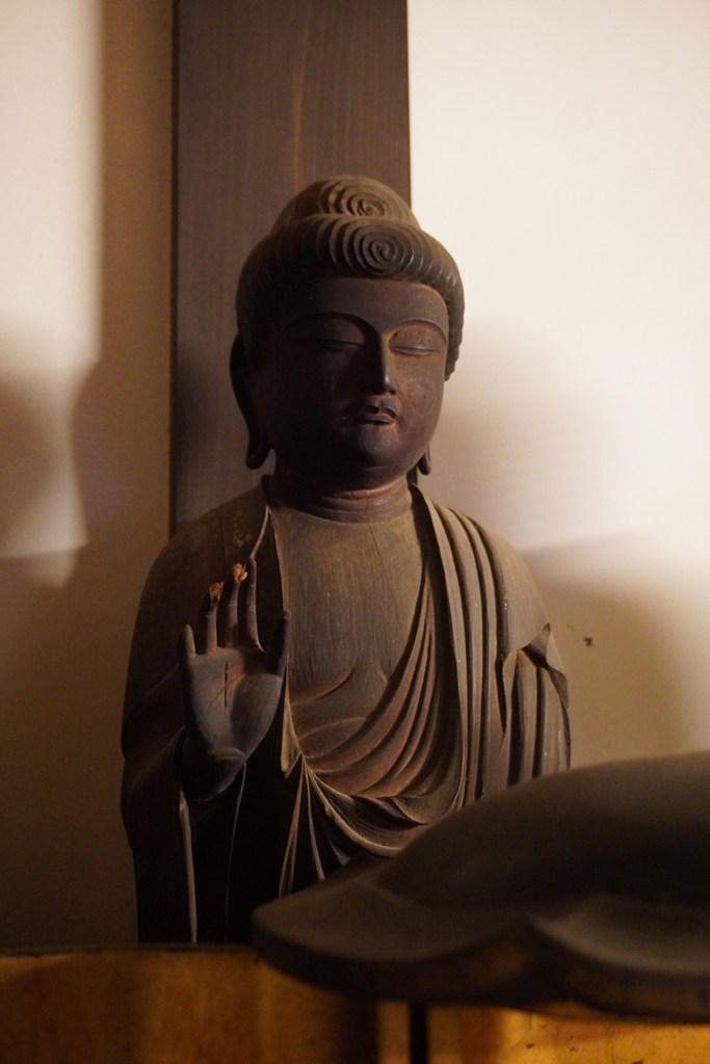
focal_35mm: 48
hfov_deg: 28.1
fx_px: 1419
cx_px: 355
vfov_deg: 41.1
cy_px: 532
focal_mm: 32
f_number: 5
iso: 6400
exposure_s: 1/20
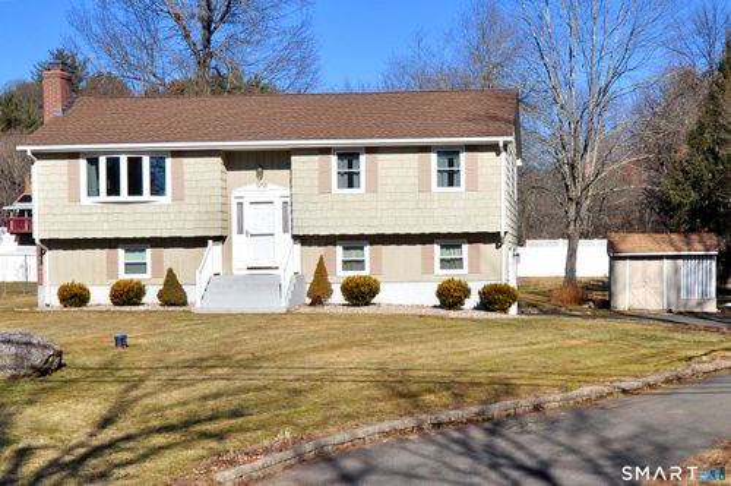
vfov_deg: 43.5
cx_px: 366
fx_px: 608
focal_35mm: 30
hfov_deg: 62.0
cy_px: 243
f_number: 8
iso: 250
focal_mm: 20
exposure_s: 1/800
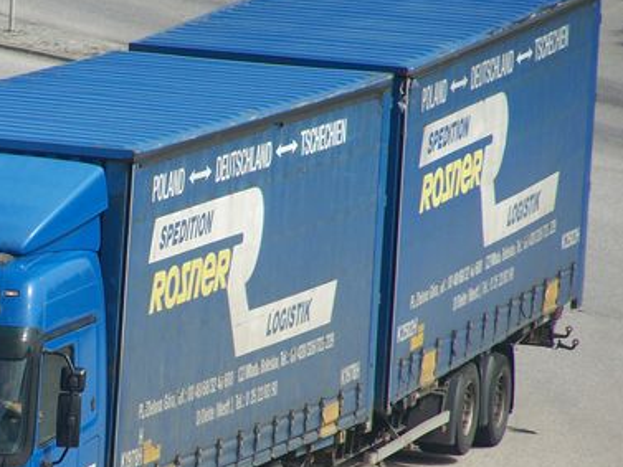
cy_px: 330
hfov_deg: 3.8
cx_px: 104
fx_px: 9362
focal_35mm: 520
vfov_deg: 2.9
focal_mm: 51
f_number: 3.4
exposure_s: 1/800
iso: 80
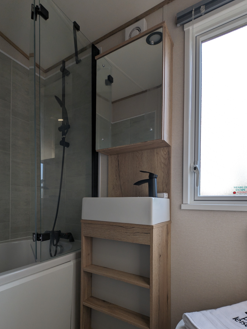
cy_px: 202
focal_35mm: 19
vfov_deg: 83.2
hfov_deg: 68.8
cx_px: 119
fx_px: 180
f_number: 1.95
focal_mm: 2.23
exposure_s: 1/345
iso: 47
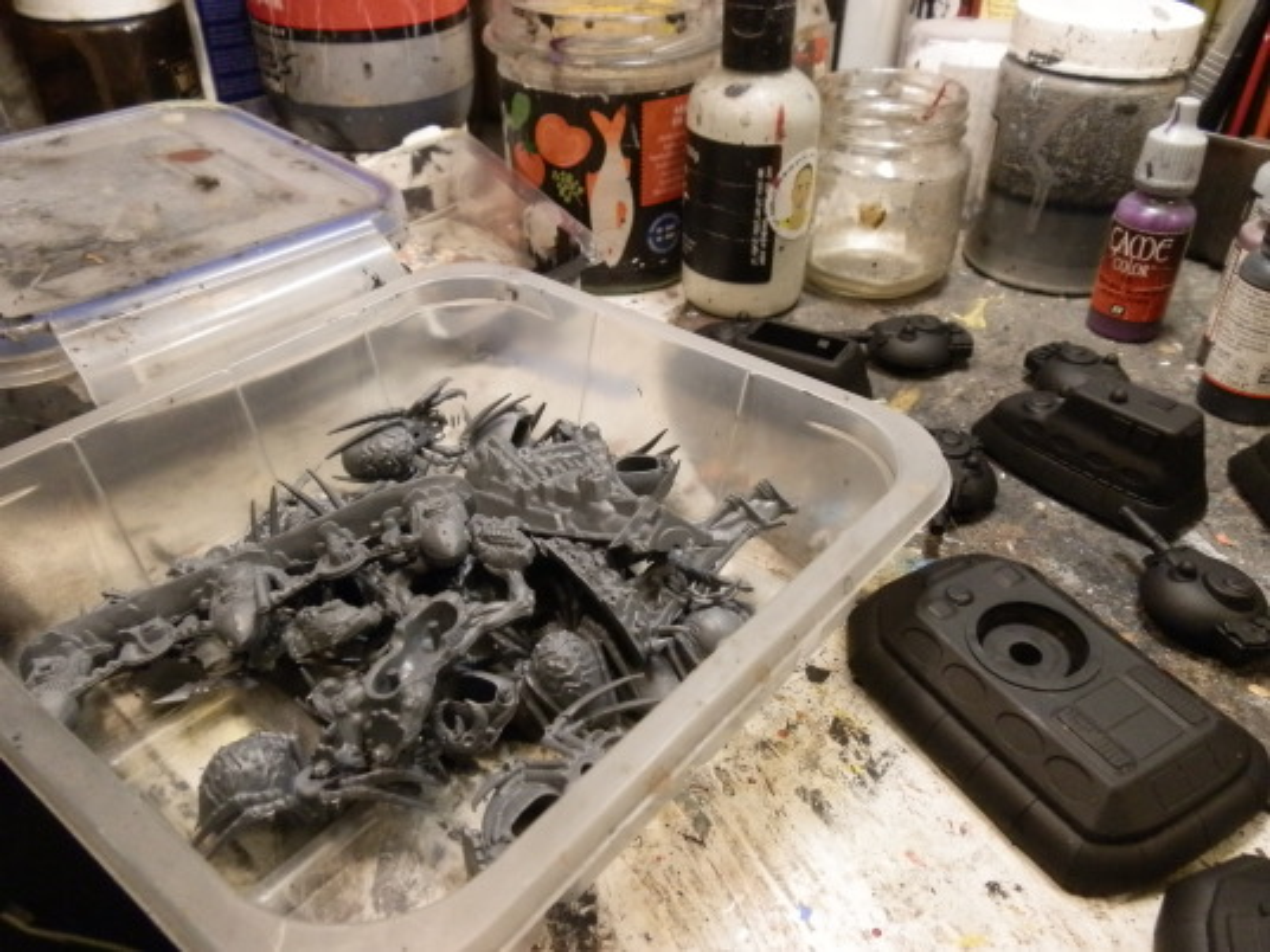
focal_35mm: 28
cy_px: 476
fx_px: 1027
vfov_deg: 49.7
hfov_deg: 63.4
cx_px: 635
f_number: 3.1
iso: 400
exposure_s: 1/100
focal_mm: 5
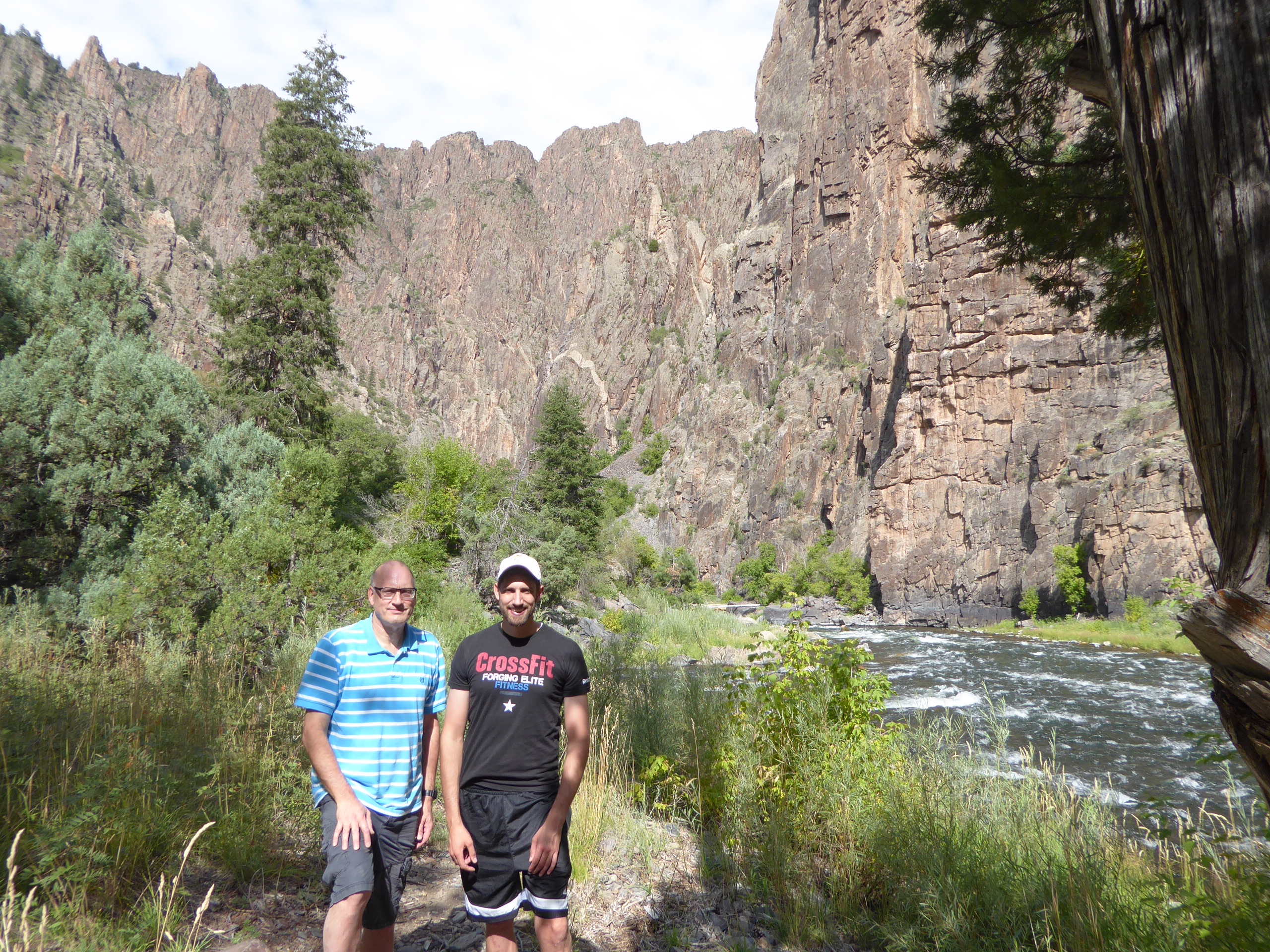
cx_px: 635
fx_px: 881
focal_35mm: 24
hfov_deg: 71.6
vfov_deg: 56.8
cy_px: 476
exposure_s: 1/500
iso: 80
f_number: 3.3
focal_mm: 4.3
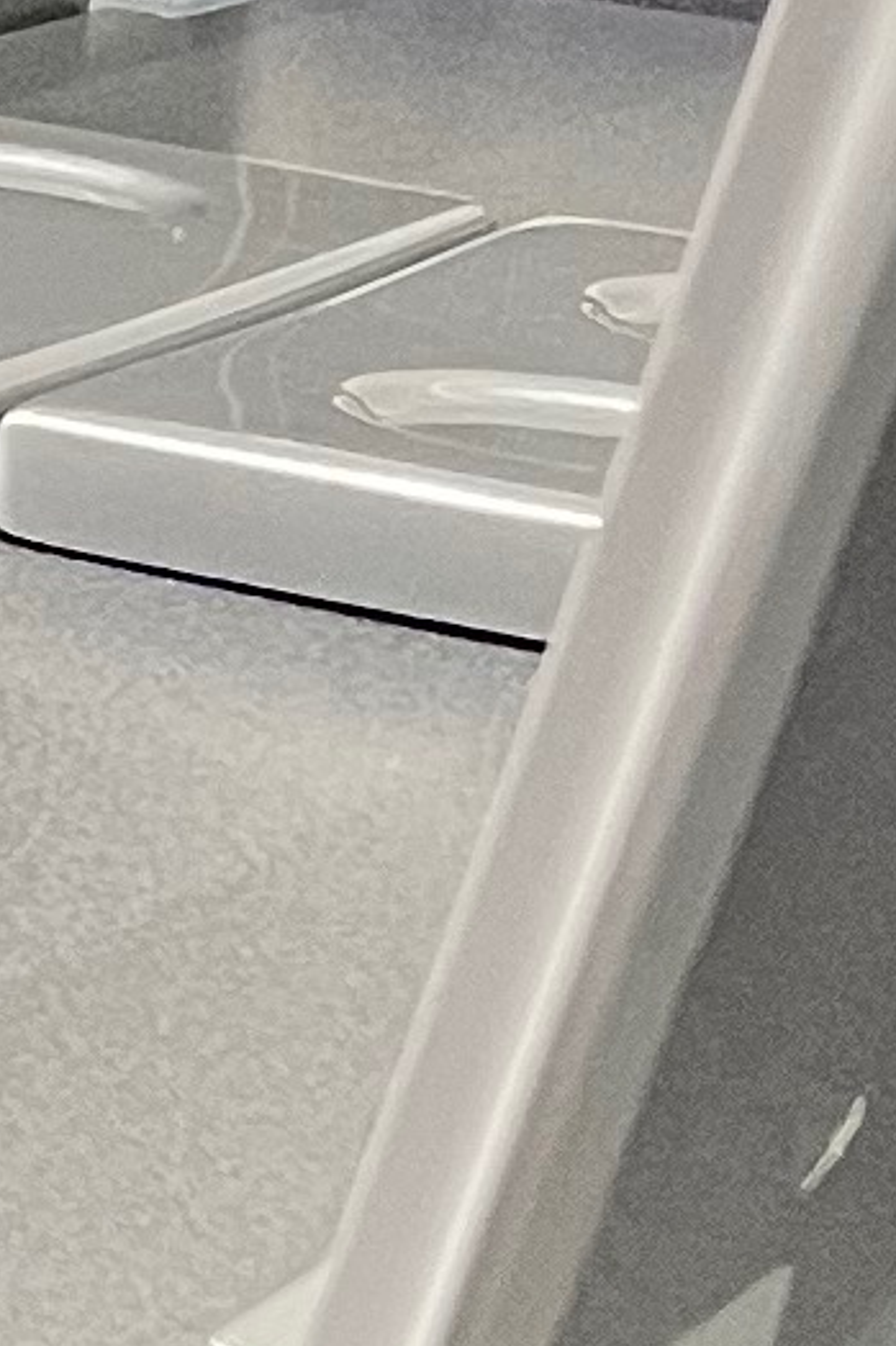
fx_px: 7770
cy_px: 223
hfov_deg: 5.7
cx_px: -2608
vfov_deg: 9.9
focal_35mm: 208
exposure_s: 1/55
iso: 200
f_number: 1.5
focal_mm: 5.7
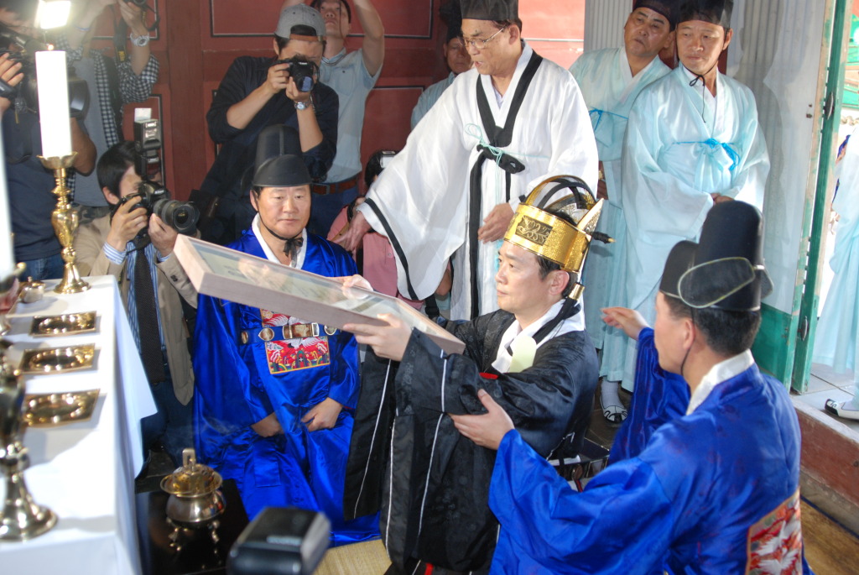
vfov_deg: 37.0
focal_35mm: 36
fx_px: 860
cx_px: 430
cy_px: 288
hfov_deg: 53.1
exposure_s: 1/60
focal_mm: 24
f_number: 2.8
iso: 400
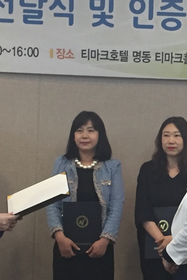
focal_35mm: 114
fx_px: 888
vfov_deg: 17.9
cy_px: 201
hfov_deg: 11.8
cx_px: 220
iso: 160
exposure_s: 1/30
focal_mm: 4.15
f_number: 2.2
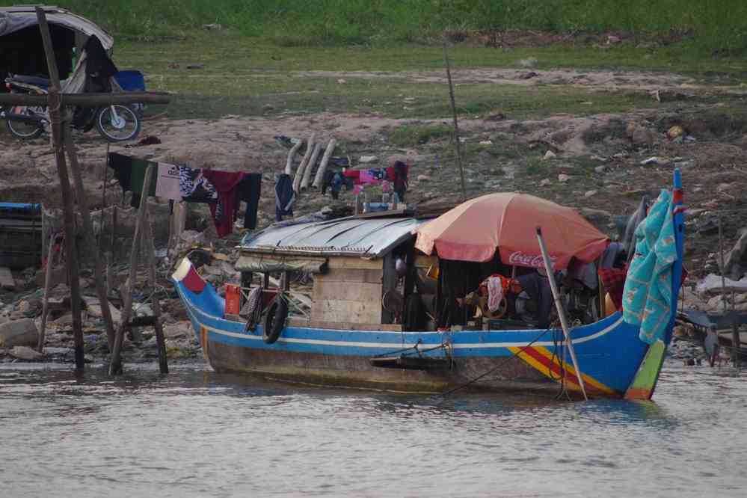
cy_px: 249
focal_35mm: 450
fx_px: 9337
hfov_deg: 4.6
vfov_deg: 3.1
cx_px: 374
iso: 3200
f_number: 6.3
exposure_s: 1/320
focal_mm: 300
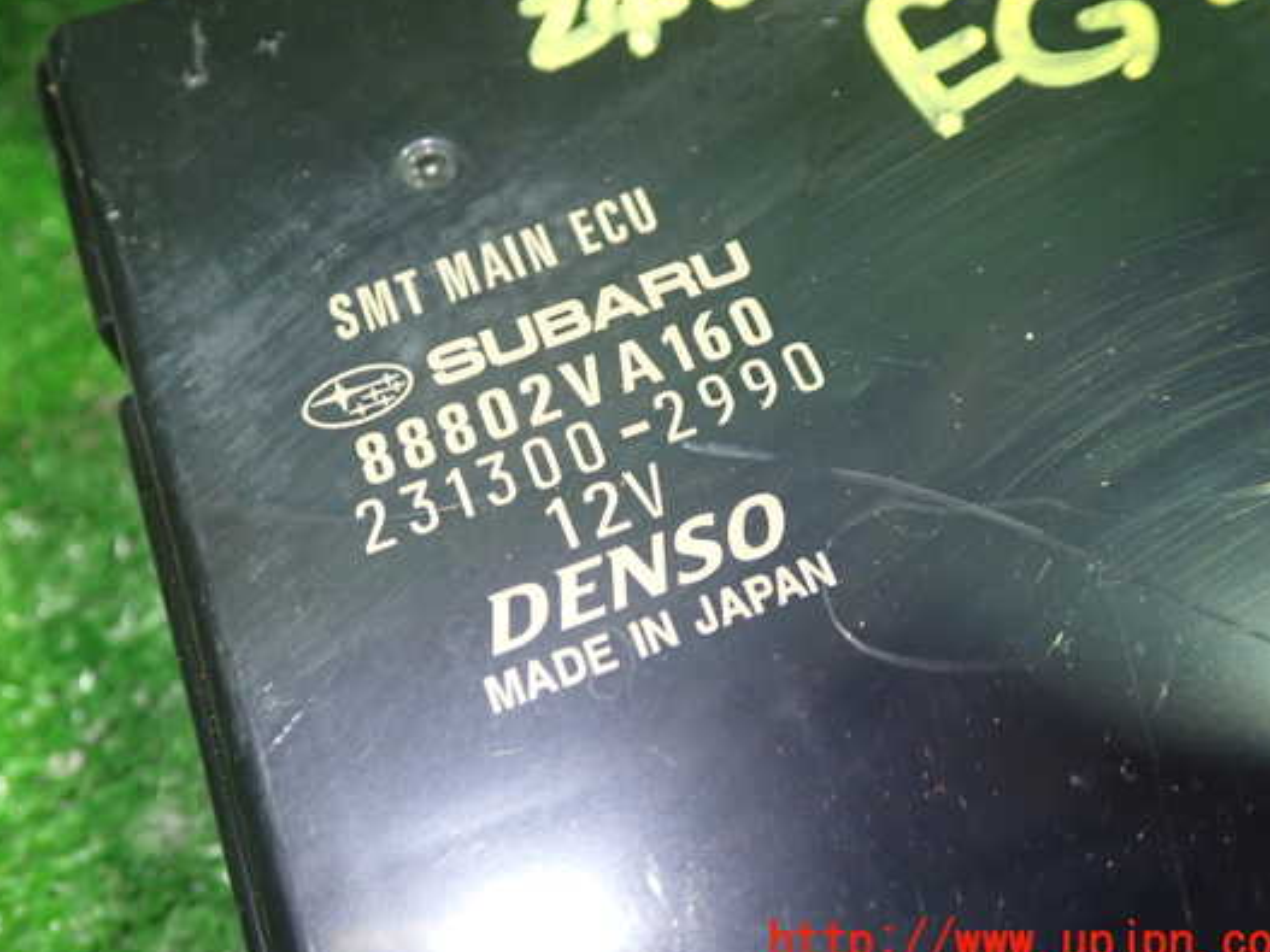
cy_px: 431
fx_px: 1504
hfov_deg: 45.8
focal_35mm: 41
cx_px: 590
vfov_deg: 35.1
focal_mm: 6.37
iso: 400
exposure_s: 1/40
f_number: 2.5
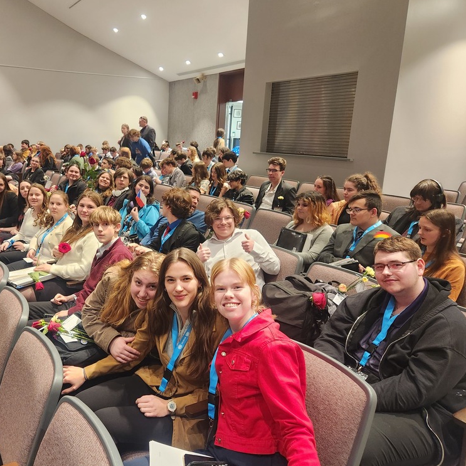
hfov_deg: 55.8
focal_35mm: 28
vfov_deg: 57.3
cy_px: 233
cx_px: 147
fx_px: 426
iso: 800
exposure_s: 1/60
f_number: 1.8
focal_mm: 5.4
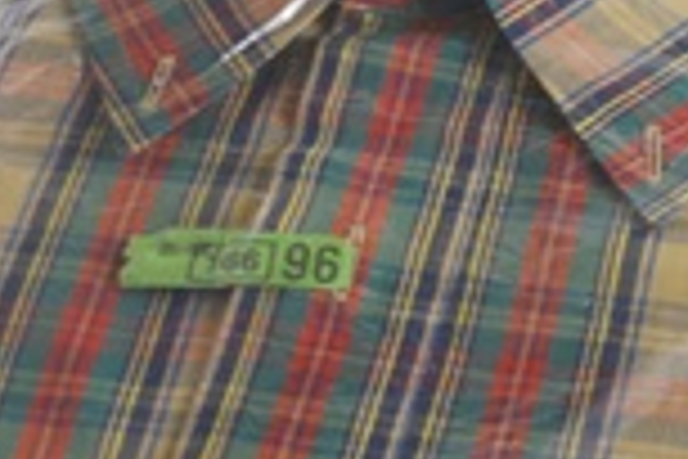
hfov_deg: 12.7
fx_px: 2924
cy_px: 441
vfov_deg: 8.9
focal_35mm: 153
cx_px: 1034
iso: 400
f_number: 5.6
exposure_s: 1/125
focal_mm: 26
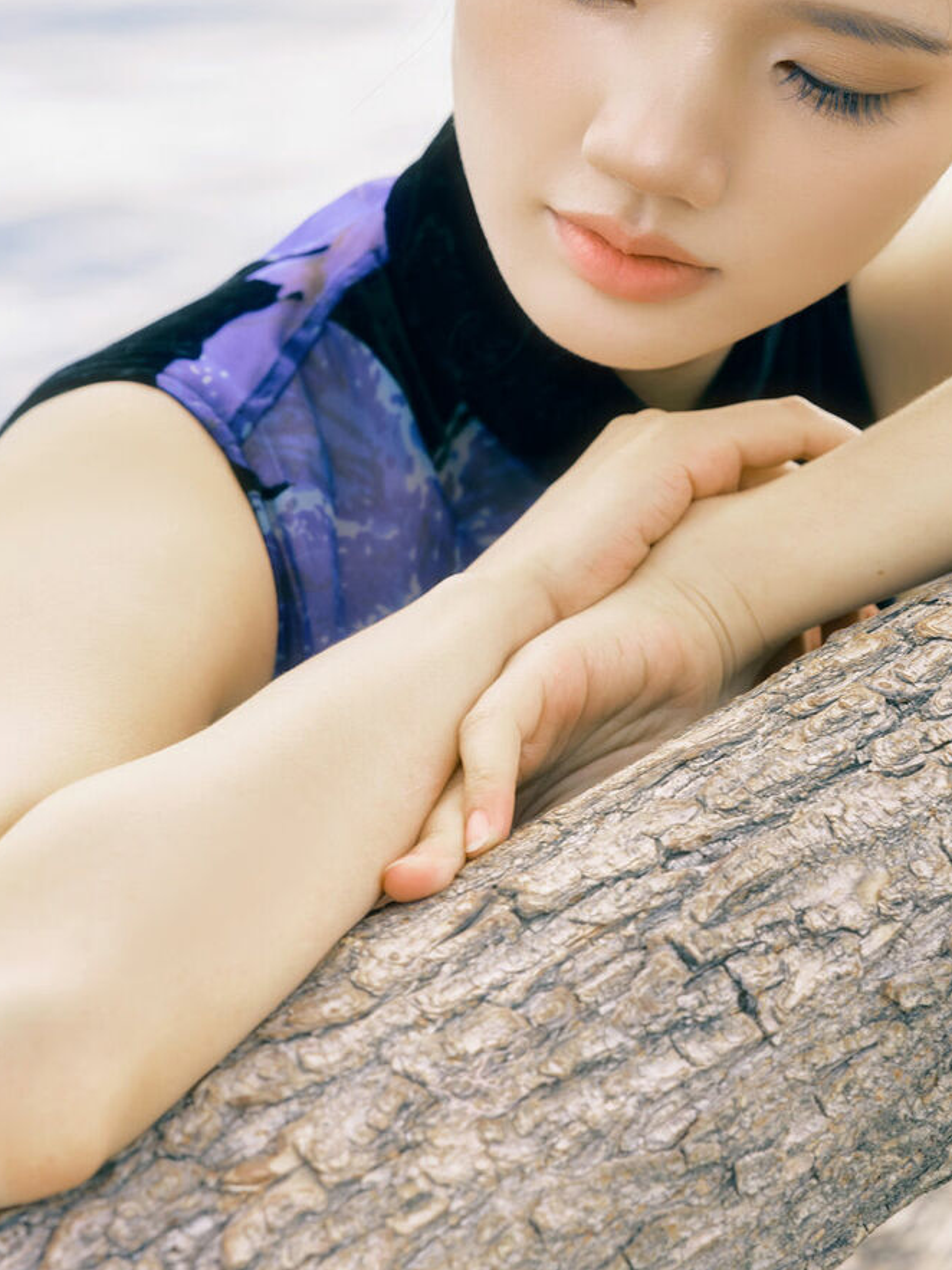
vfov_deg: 14.3
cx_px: 703
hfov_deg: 10.7
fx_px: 5062
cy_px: 472
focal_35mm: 138
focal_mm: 110
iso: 100
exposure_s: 1/60
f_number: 7.1
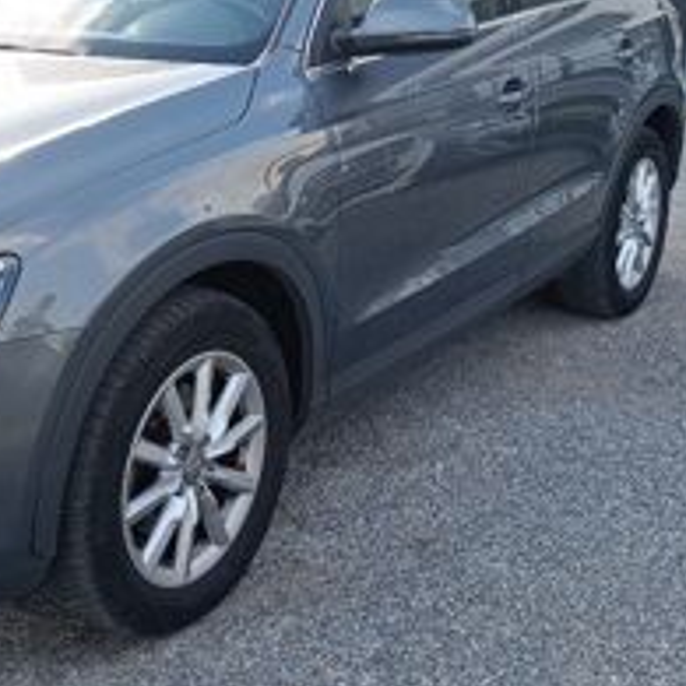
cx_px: 56
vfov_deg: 33.9
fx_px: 1121
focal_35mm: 50
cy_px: 262
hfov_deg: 32.2
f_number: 1.6
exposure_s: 1/125
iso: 50
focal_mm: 6.14
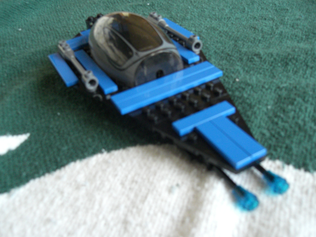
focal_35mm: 38
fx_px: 347
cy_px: 118
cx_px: 158
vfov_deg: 37.7
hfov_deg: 49.0
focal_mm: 6.3
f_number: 3.1
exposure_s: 1/100
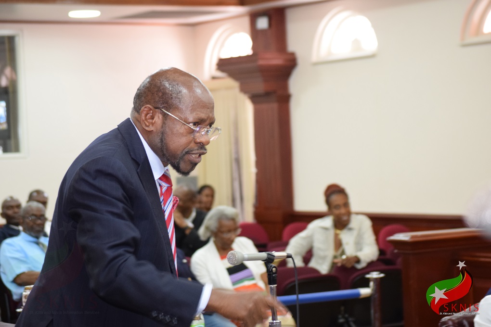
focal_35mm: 105
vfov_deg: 13.0
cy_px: 164
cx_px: 246
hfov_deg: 19.5
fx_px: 1432
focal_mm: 70
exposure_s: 1/60
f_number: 5.6
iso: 1600
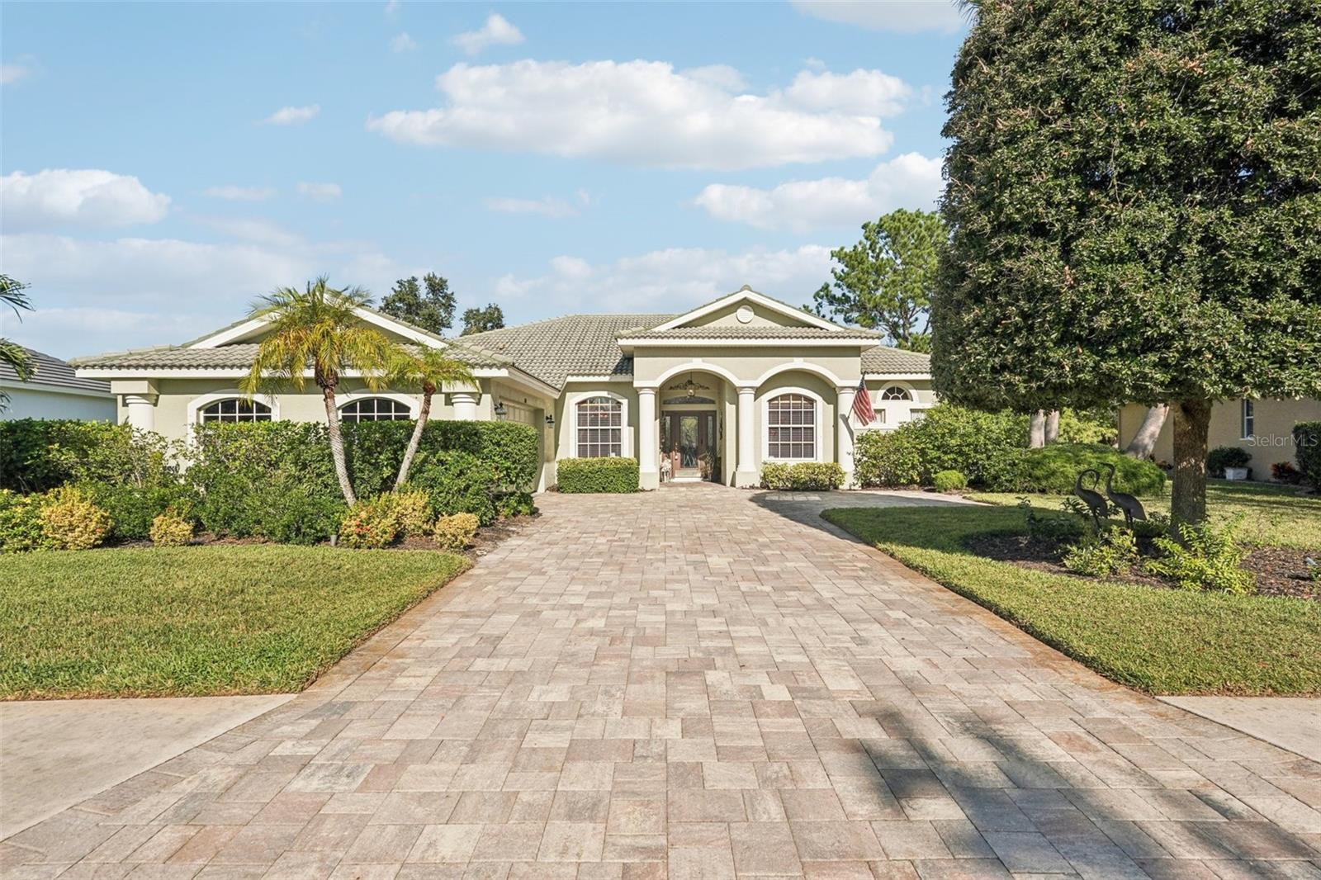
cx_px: 660
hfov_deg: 86.9
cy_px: 440
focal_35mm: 19
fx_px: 697
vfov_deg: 64.5
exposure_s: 1/2000
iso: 400
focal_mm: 19
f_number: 8
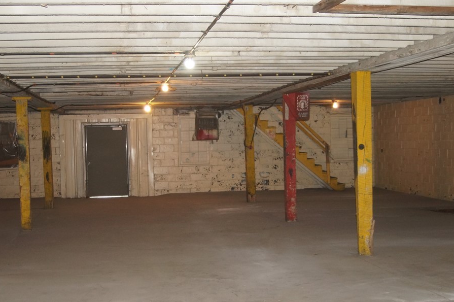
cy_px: 169
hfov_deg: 38.9
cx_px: 209
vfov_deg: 26.4
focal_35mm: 51
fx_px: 643
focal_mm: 28
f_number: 4
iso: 800
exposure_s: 1/60
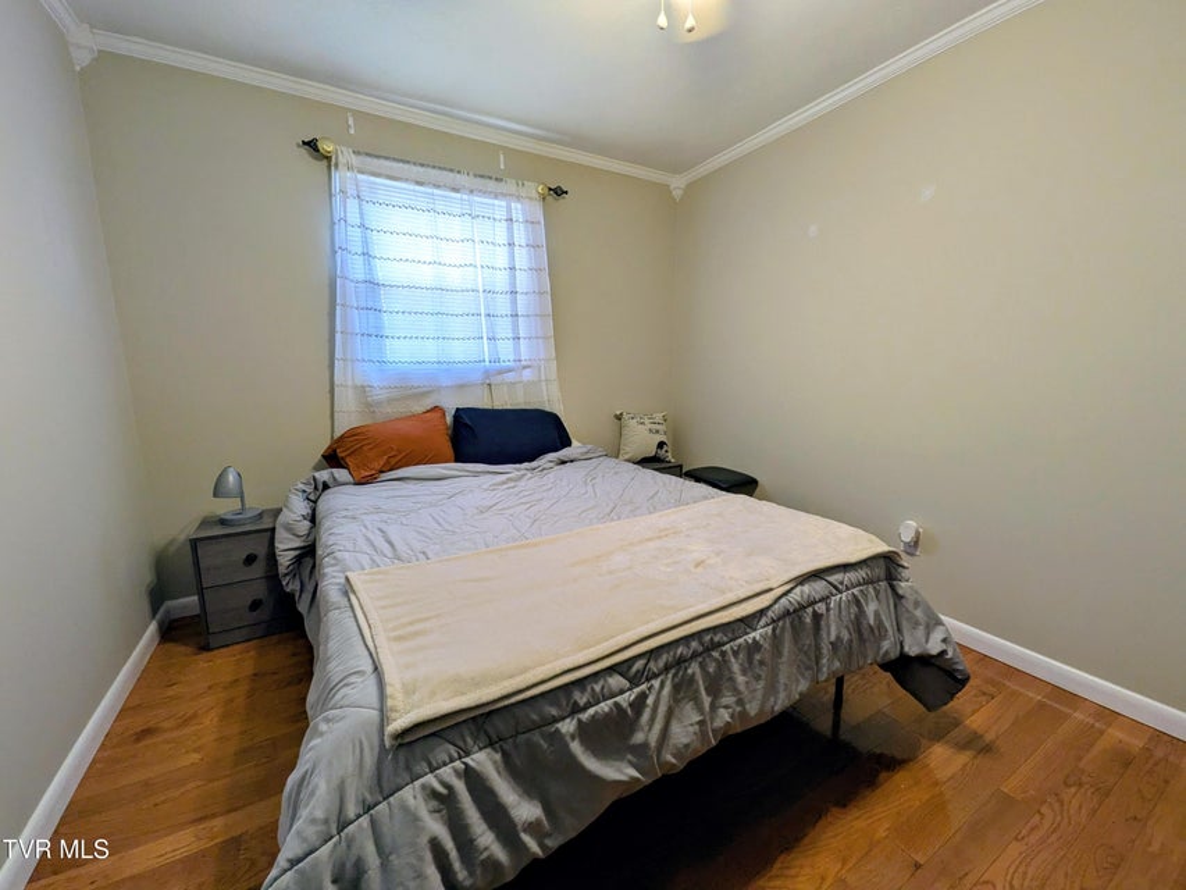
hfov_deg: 102.1
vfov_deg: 85.7
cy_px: 445
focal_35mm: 14
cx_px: 593
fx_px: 480
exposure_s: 1/60
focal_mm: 1.85
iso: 103
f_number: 2.2
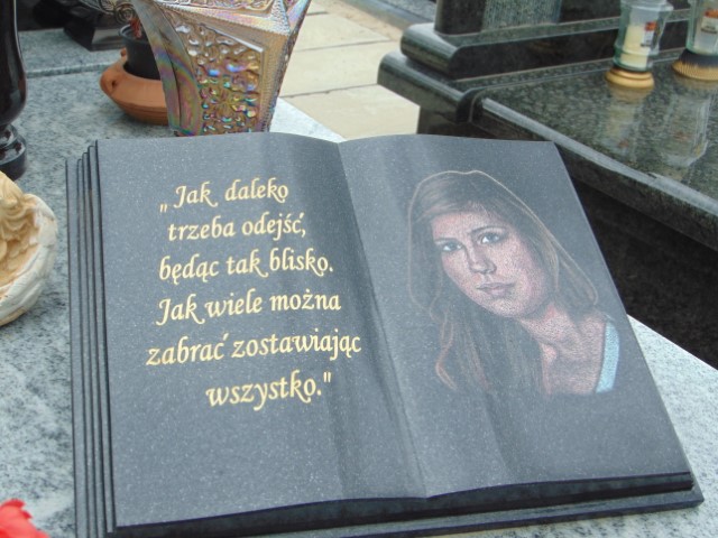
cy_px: 269
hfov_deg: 38.2
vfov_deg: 29.1
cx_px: 359
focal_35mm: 50
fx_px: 1037
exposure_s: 1/320
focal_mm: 9
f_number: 3.5
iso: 80
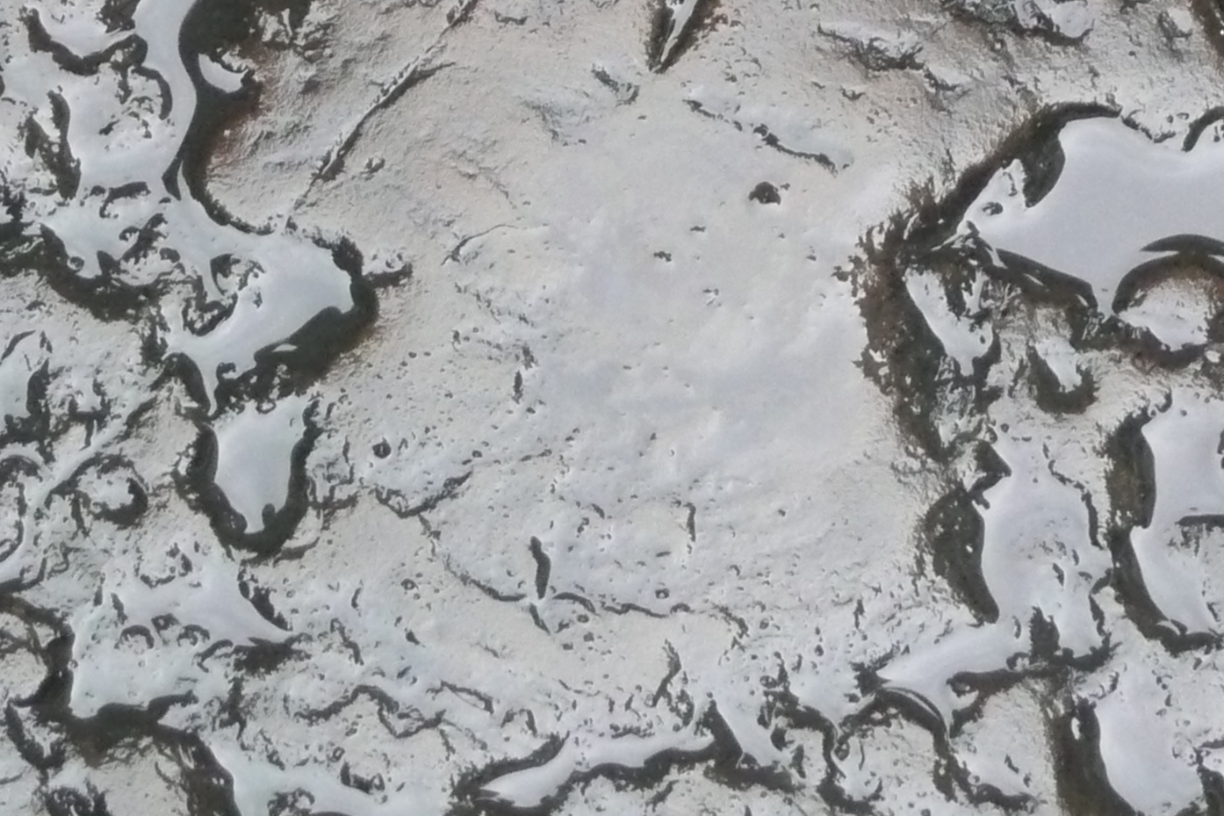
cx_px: 679
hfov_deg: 9.4
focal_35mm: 220
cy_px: -39
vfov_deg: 6.2
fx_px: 7479
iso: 500
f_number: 4.7
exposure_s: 1/60
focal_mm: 15.7
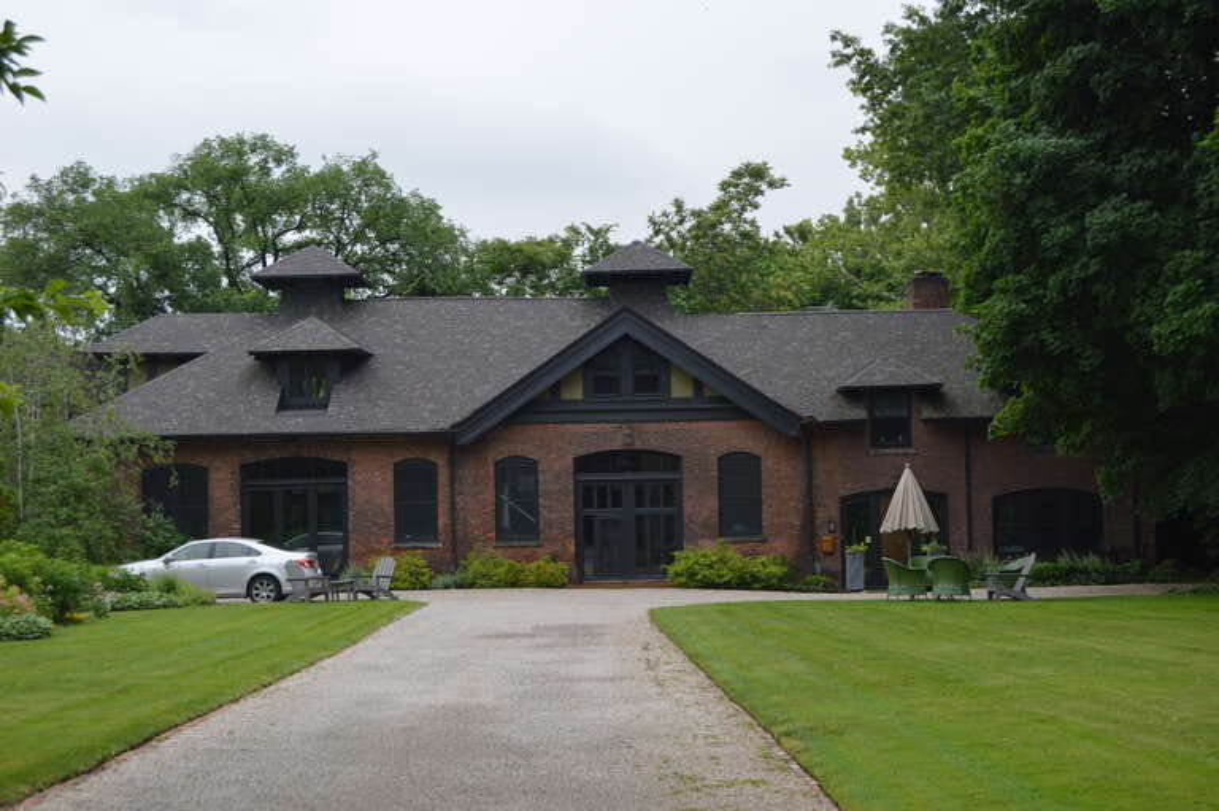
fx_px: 1929
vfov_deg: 23.7
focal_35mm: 57
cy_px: 406
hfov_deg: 35.1
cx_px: 610
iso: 100
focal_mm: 38
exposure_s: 1/200
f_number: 7.1
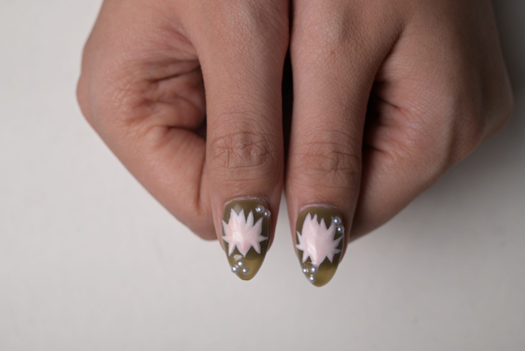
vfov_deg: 19.5
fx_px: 1021
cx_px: 262
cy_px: 176
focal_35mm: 70
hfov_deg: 28.8
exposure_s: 1/160
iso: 125
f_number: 9
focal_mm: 70
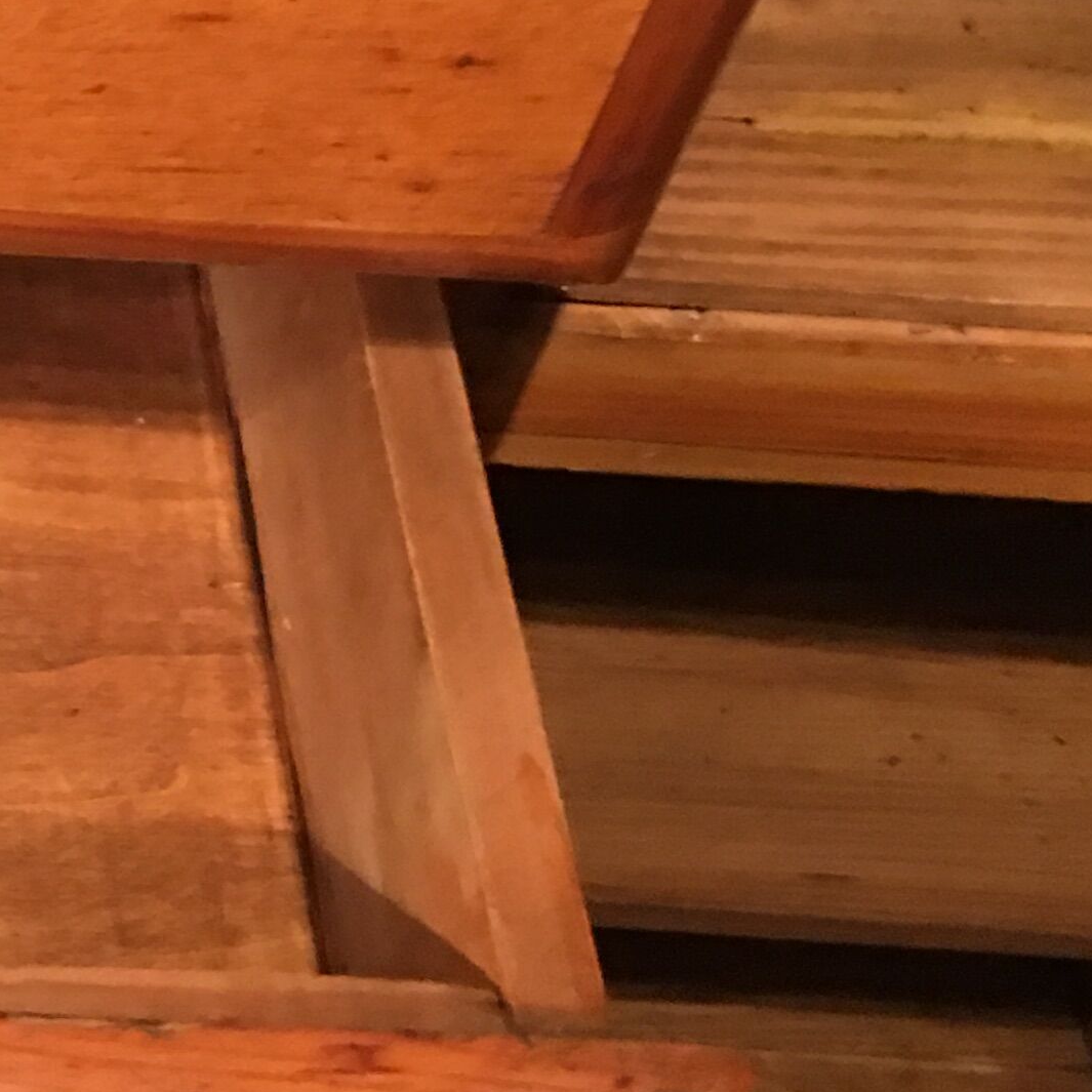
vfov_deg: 17.8
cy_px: 201
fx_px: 3462
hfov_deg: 16.1
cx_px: -641
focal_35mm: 97
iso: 125
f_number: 2.2
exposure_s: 1/8
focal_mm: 4.15
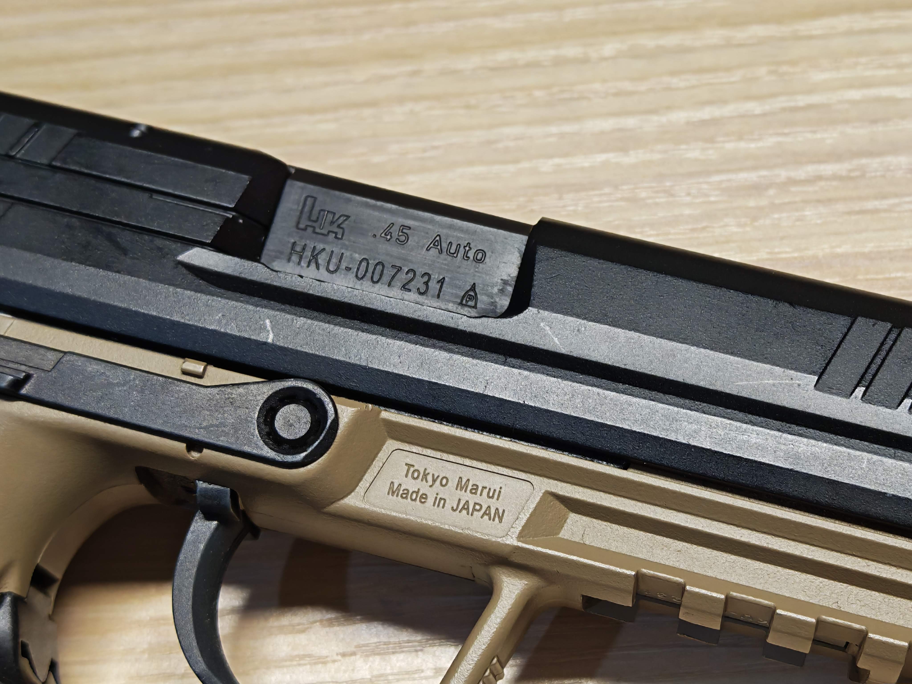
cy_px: 342
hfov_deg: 27.0
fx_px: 1897
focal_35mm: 72
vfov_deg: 20.4
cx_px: 456
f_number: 2
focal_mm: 6.83
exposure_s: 1/100
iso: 160
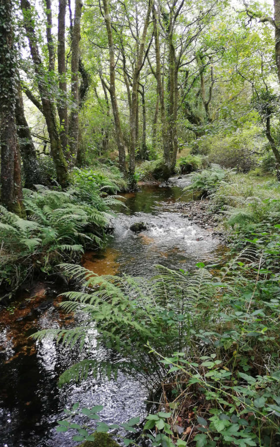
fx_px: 354
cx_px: 132
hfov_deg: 43.1
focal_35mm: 29
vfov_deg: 64.6
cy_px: 223
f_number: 1.8
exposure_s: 1/50
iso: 125
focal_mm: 3.95
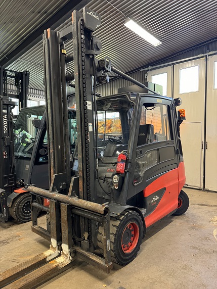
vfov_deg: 71.6
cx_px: 108
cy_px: 144
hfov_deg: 56.8
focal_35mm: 24
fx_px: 201
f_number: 1.78
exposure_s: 1/50
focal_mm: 6.76
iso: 320
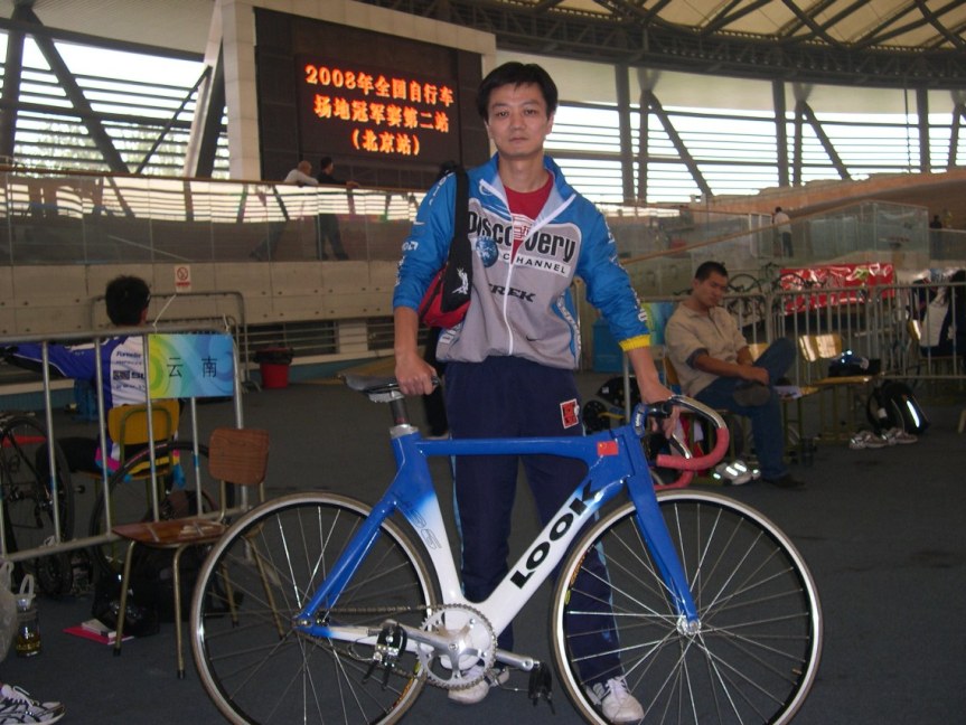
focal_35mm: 38
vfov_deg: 37.7
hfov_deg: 49.0
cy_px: 362
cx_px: 483
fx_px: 1061
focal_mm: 8
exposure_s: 1/60
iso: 121
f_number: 2.8
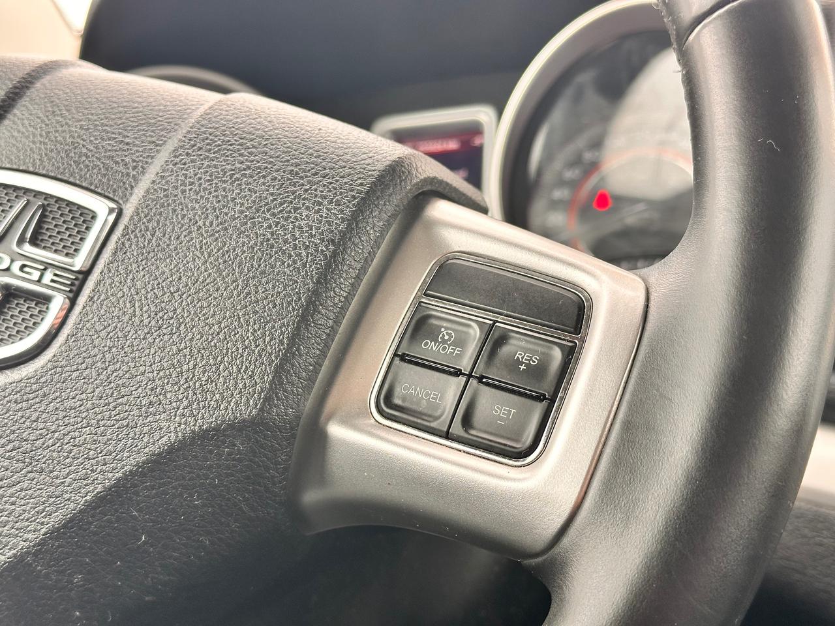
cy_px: 313
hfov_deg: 39.7
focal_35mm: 48
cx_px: 418
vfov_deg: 30.3
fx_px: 1158
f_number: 1.78
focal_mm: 6.86
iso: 80
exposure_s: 1/121
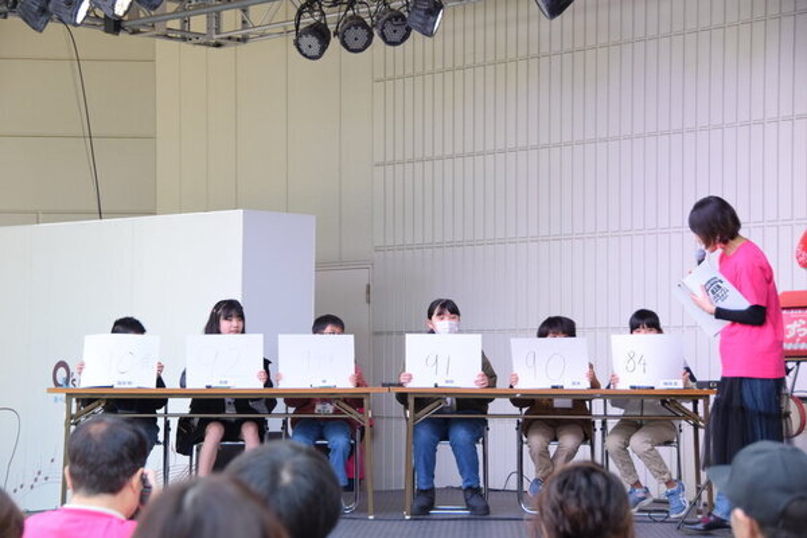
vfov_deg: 14.7
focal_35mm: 93
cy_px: 269
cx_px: 404
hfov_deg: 21.9
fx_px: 2085
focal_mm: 62
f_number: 4.8
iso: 640
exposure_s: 1/250
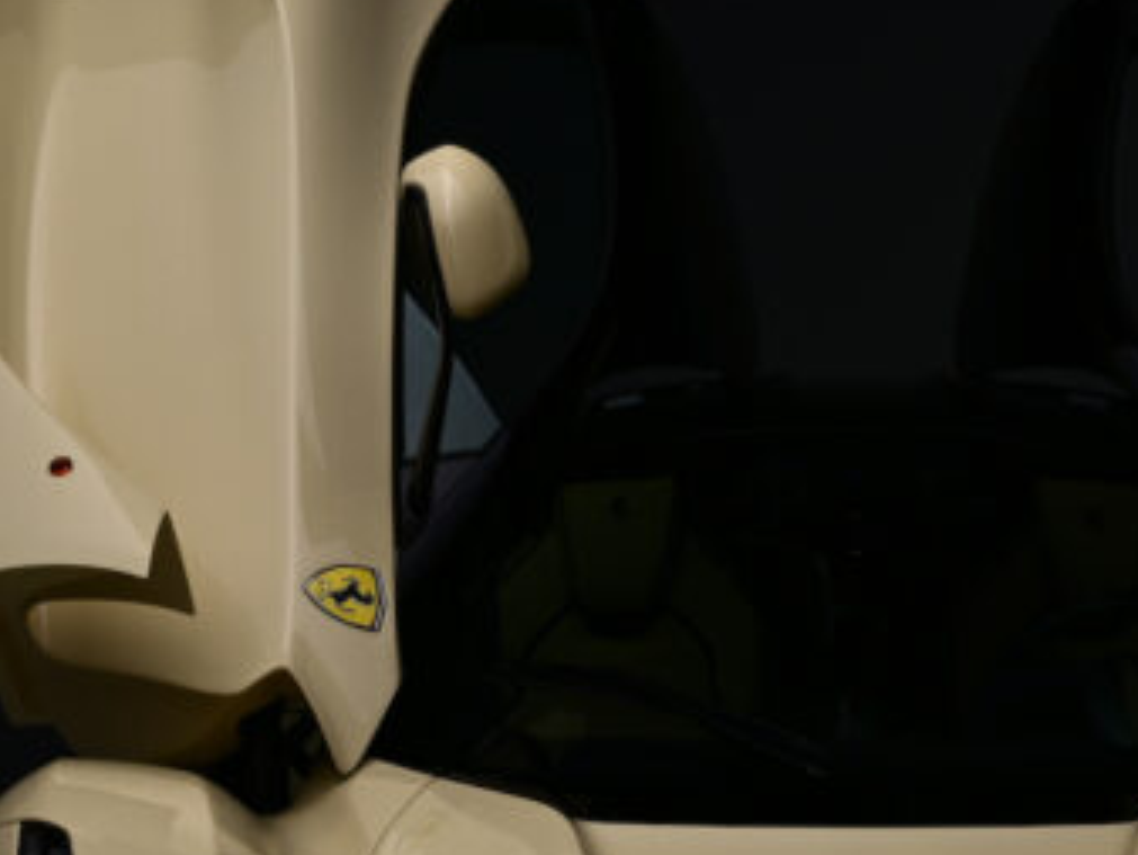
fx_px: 4801
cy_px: 782
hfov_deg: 13.5
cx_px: 861
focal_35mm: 146
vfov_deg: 10.1
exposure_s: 1/200
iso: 100
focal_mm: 50
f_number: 8
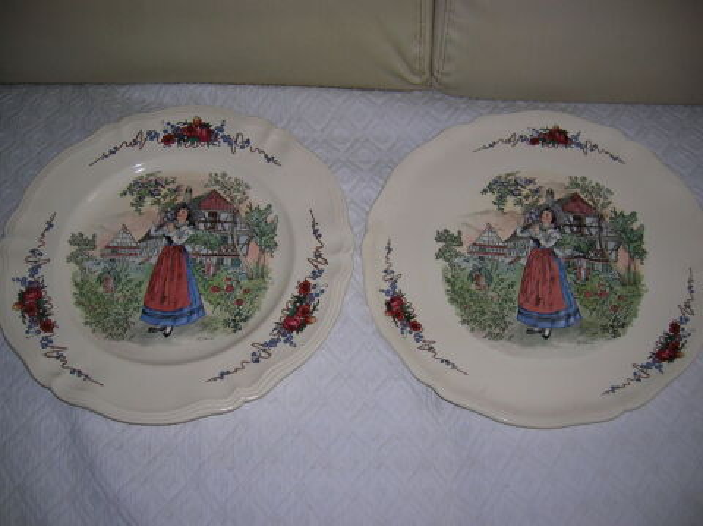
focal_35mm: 34
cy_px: 263
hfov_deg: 54.0
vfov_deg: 41.7
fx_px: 690
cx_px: 352
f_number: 2.9
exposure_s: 1/60.1
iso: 50
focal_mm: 5.7
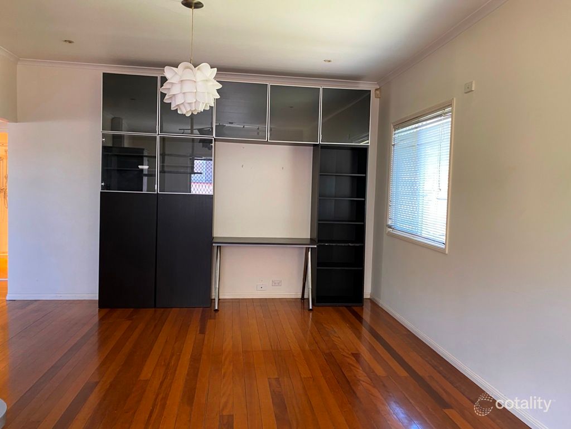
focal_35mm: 26
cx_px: 286
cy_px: 214
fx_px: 429
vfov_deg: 53.1
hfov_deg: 67.3
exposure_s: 1/50
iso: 200
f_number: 1.8
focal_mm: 4.25
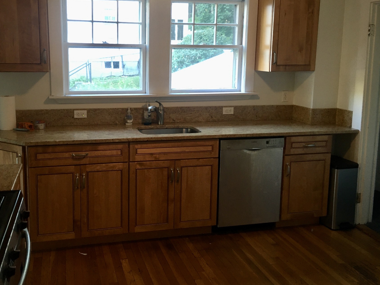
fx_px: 384
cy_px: 114
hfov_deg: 52.3
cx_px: 152
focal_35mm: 35
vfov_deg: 40.5
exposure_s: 1/30
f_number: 2.2
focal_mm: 4.15
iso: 100
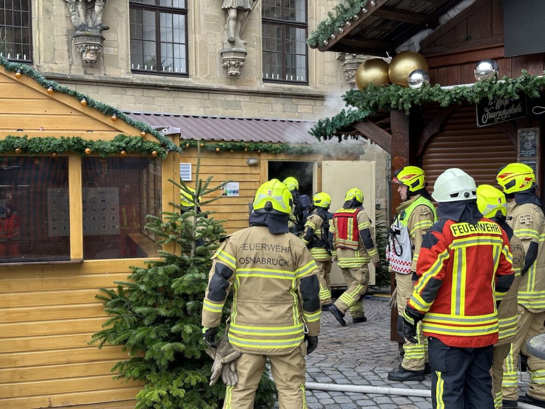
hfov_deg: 39.6
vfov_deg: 30.3
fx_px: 756
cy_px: 204
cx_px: 272
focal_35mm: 48
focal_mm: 6.86
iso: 50
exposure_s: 1/121
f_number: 1.78
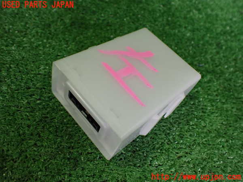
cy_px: 91
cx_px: 122
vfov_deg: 46.8
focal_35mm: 30
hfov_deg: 60.0
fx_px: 211
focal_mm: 5.4
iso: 800
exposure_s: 1/125
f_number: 2.3
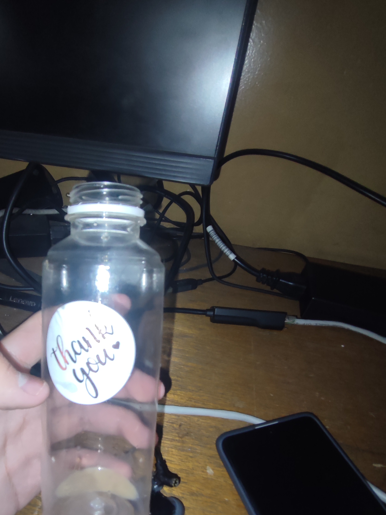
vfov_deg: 82.6
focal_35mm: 19
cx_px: 130
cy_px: 331
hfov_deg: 66.9
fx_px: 282
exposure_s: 1/60
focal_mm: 1.66
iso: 106
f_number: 2.2
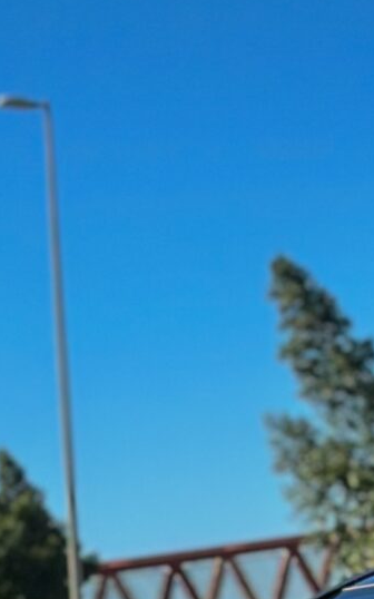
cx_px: 602
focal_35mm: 242
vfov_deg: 8.4
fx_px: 3949
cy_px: 1019
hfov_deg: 5.4
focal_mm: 6.86
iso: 80
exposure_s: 1/1289
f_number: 1.78
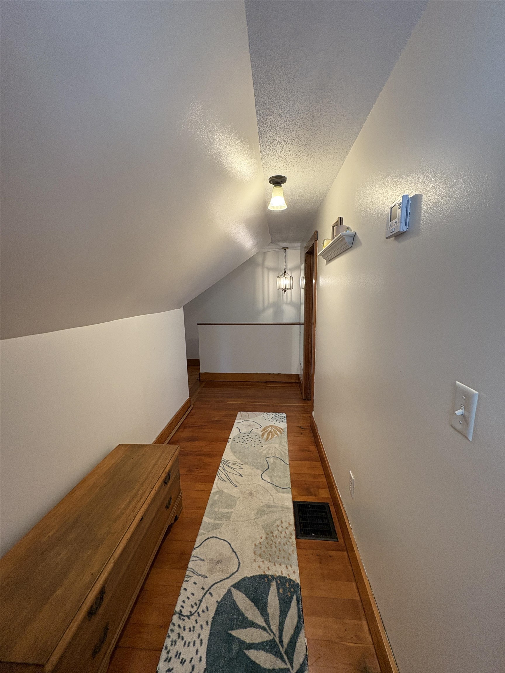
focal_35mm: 14
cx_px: 252
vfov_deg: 102.1
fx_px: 272
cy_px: 336
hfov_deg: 85.7
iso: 250
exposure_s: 1/60
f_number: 2.2
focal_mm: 2.22
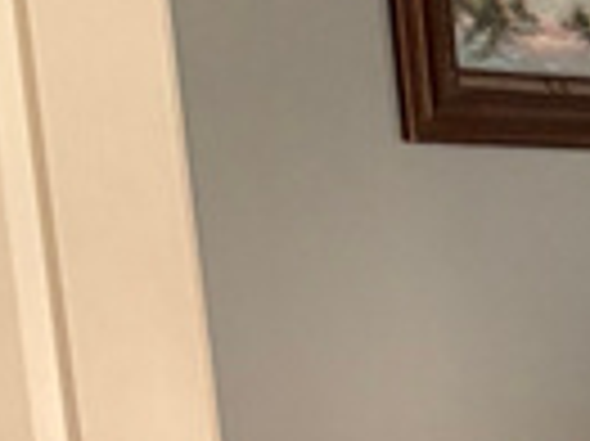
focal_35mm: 204
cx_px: 1950
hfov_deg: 7.9
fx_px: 3474
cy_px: 940
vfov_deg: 7.0
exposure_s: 1/60
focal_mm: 5.96
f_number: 1.6
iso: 250
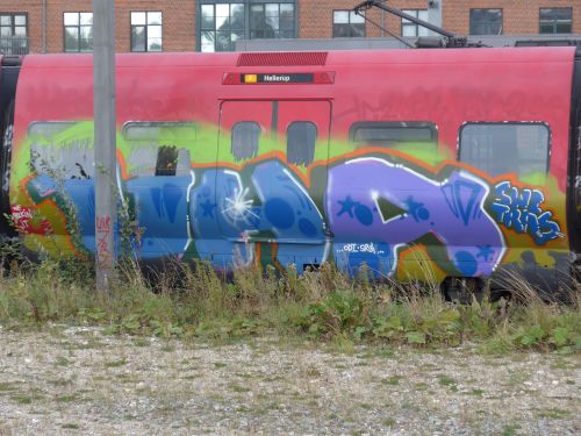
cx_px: 290
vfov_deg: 13.5
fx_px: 1846
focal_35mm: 110
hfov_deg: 17.9
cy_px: 218
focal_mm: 21.6
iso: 80
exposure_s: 1/80
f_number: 4.9
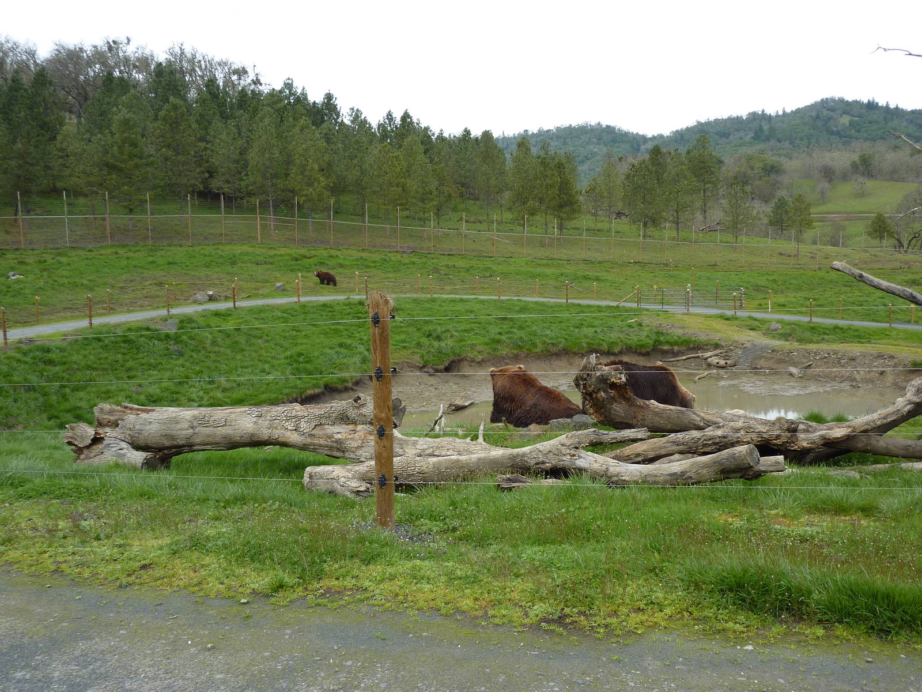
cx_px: 461
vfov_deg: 48.2
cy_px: 346
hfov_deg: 61.7
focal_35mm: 29
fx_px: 772
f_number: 3.4
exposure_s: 1/500
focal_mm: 4.7
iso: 125
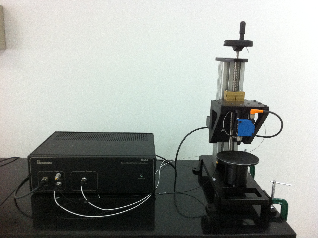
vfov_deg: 40.6
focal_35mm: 35
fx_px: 321
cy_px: 119
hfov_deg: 52.7
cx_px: 159
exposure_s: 1/17
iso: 200
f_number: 2.8
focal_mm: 3.85
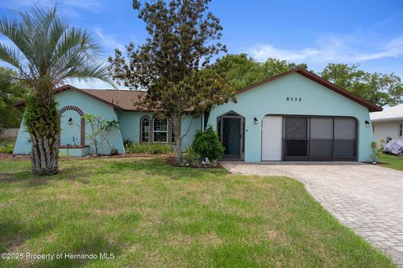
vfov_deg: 59.5
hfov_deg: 81.2
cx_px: 202
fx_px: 235
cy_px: 134
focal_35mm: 21
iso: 400
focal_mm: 21
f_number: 8
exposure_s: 1/400
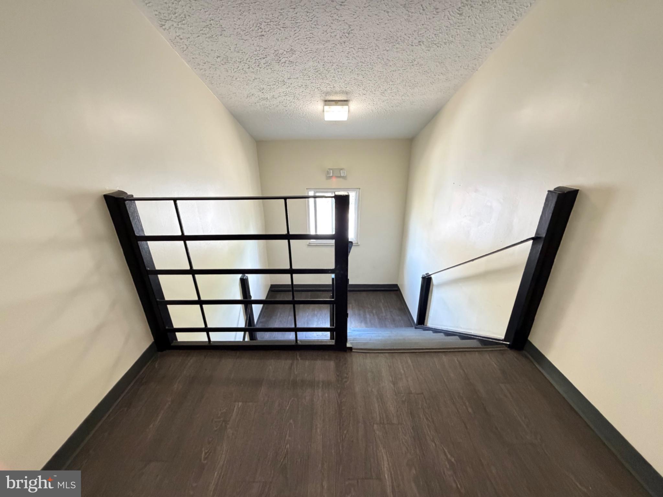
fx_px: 268
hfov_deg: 102.1
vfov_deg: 85.7
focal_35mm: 14
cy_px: 248
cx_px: 332
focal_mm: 2.22
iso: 640
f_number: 2.2
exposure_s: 1/60
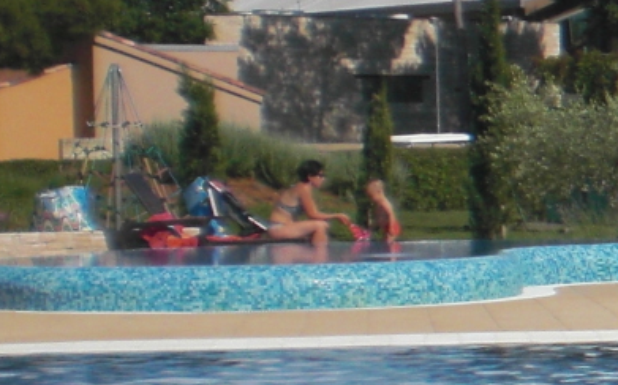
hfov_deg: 11.9
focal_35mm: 165
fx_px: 2778
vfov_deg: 7.9
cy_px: 415
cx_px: 1037
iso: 64
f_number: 5.6
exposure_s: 1/2000
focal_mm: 6.3
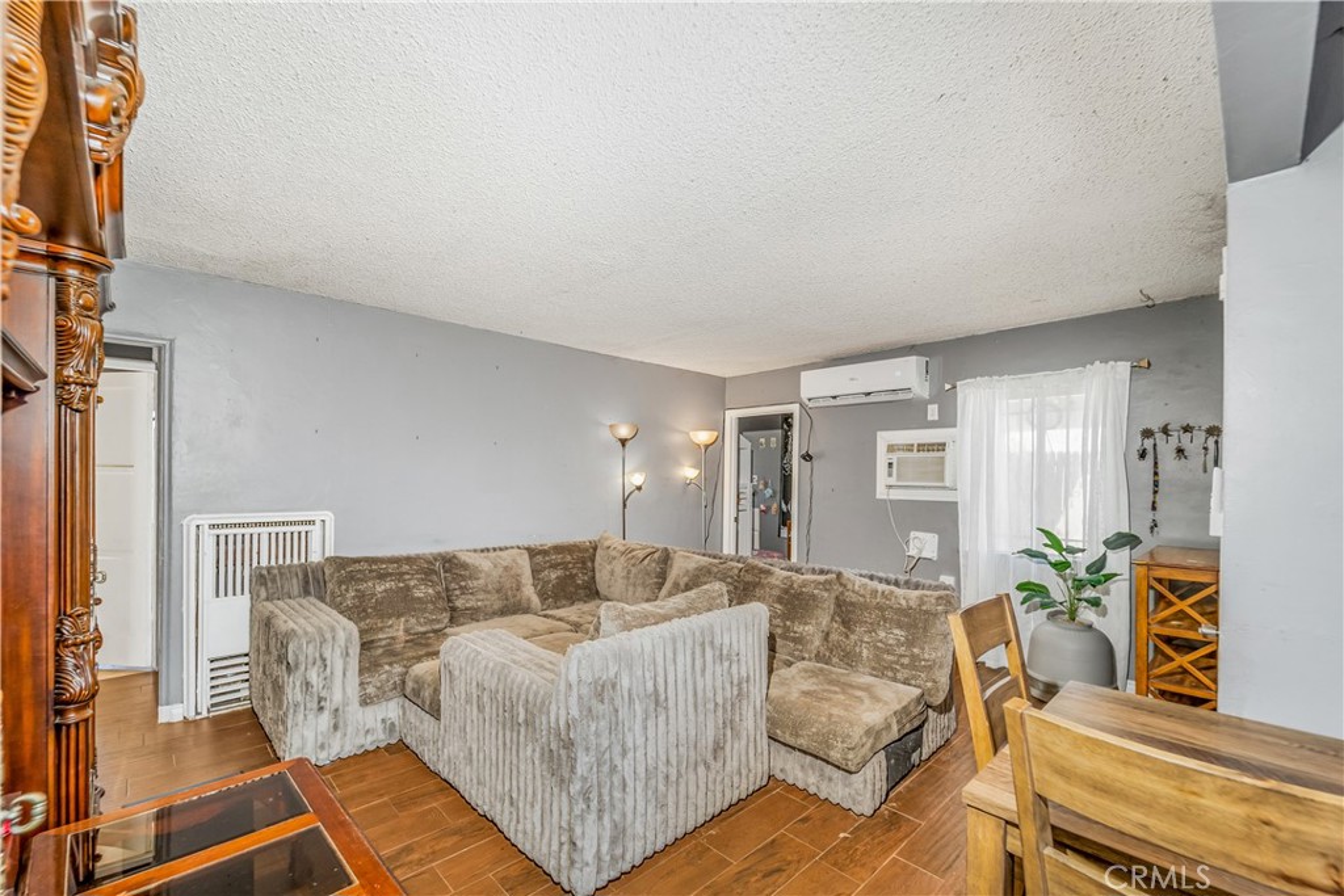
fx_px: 523
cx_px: 672
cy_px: 448
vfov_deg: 81.2
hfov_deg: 104.2
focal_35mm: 14
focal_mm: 14
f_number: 7.1
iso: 100
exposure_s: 1/60
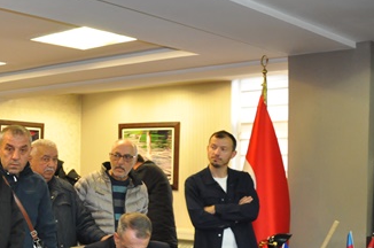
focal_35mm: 58
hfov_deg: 31.6
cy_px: 179
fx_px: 601
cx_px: -9
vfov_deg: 23.1
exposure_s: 1/60
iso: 1600
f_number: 5
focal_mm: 18
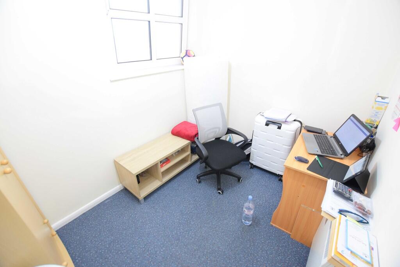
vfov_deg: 77.3
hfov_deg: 100.4
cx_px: 200
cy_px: 134
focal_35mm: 15
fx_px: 167
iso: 2200
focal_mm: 10
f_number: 3.5
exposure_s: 1/60
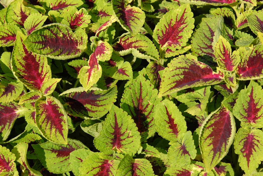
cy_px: 88
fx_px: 856
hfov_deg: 17.5
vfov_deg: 11.7
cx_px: 132
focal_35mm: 117
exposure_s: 1/350
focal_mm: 78
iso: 400
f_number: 10
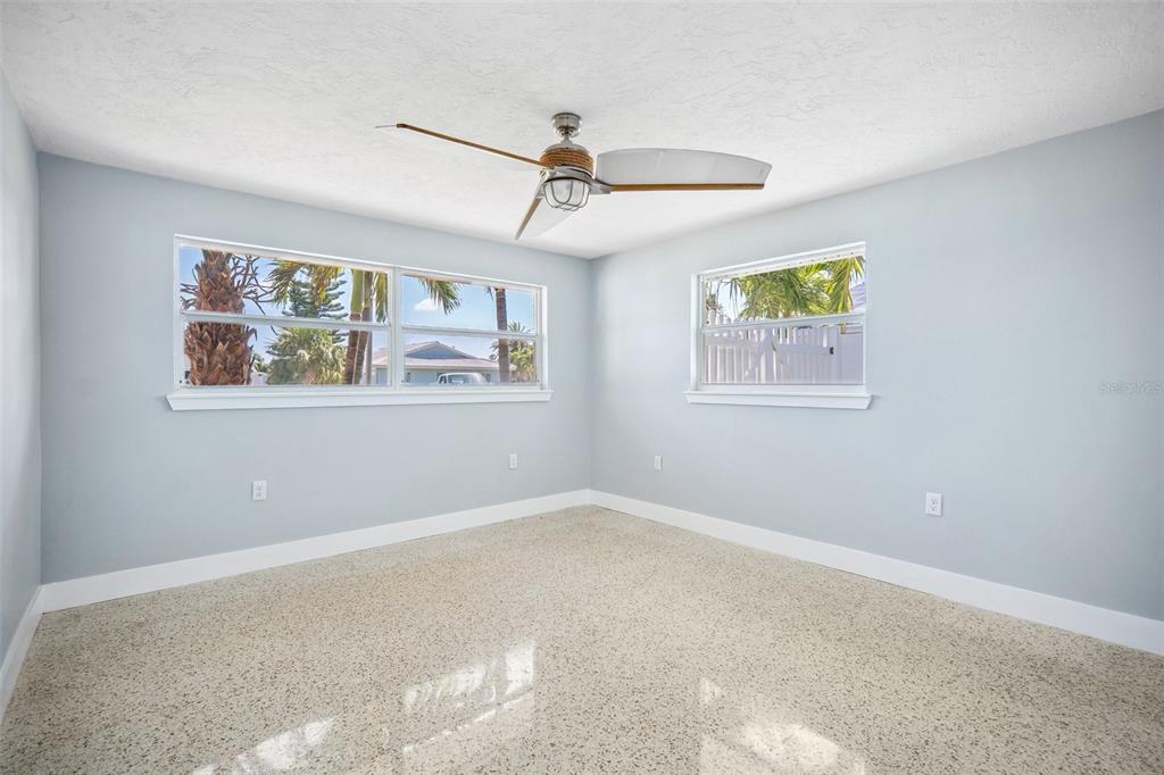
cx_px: 582
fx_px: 388
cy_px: 388
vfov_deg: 90.0
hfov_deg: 112.6
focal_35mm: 12
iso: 200
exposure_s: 1/60
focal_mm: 12
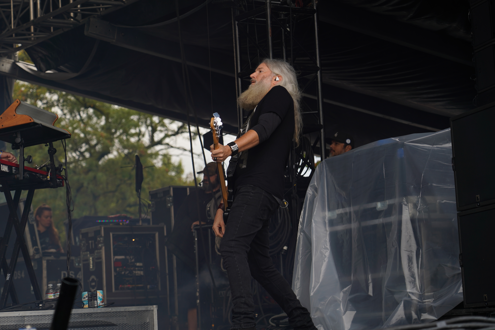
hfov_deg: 19.5
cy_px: 165
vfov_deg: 13.0
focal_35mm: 105
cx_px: 248
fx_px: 1444
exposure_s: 1/200
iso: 100
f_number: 5
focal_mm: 105
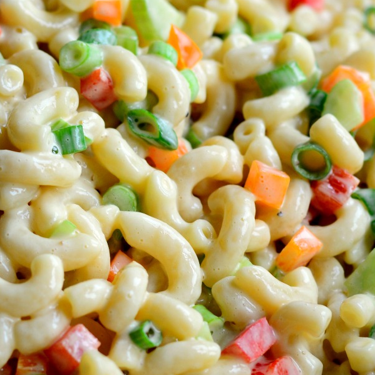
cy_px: 161
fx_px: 1887
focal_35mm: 154
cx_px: 228
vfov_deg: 11.3
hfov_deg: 11.3
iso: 320
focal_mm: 50
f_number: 4
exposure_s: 1/125
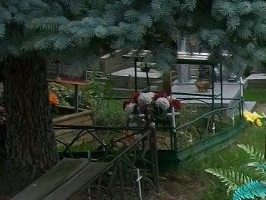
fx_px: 953
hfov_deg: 14.3
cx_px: 455
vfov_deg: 11.5
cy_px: 292
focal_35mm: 124
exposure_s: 1/125
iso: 80
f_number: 2.7
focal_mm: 6
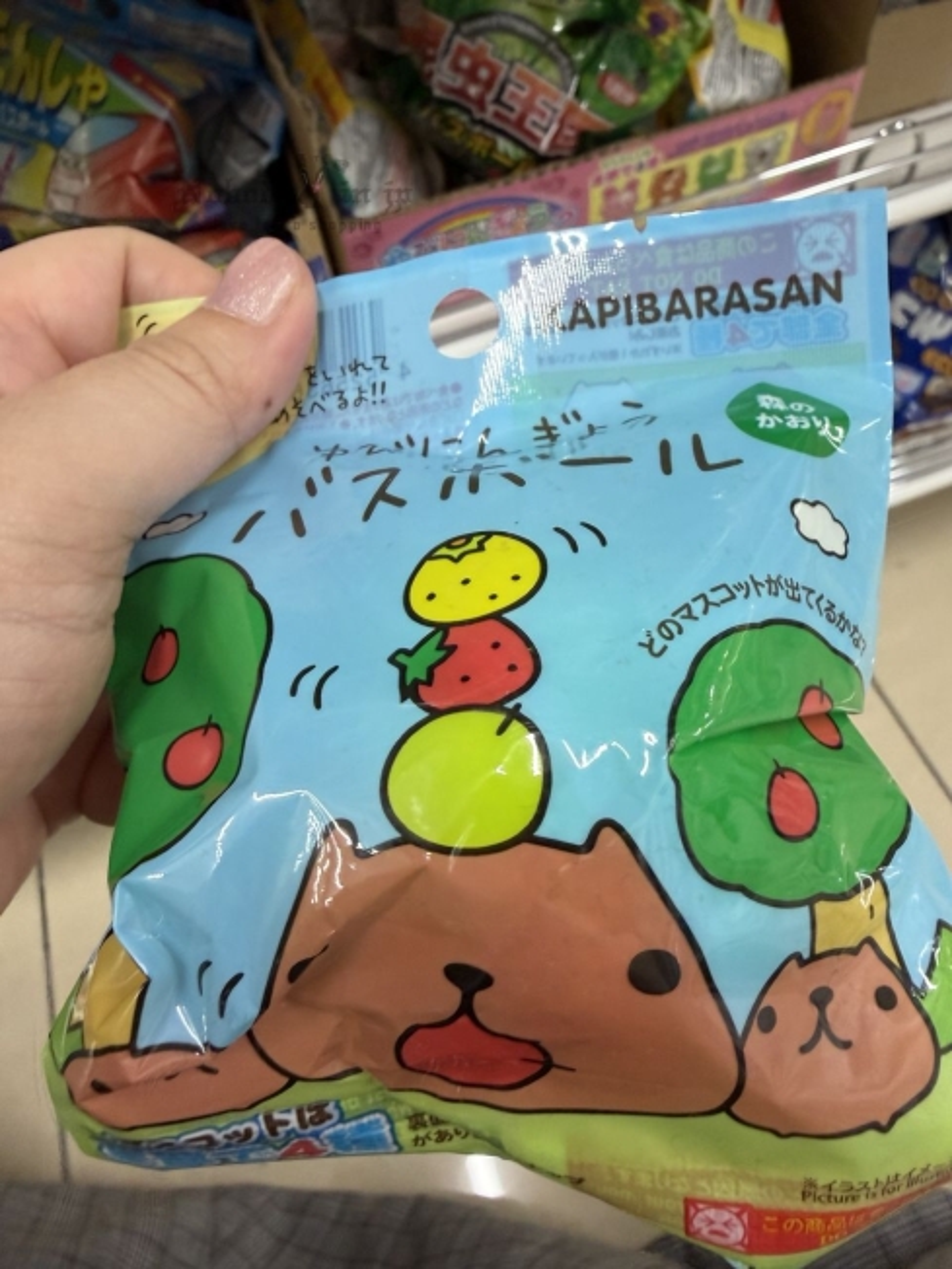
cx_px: 476
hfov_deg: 54.9
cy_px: 634
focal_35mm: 25
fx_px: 917
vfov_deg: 69.4
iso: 250
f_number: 2.2
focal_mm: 2.22
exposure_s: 1/100
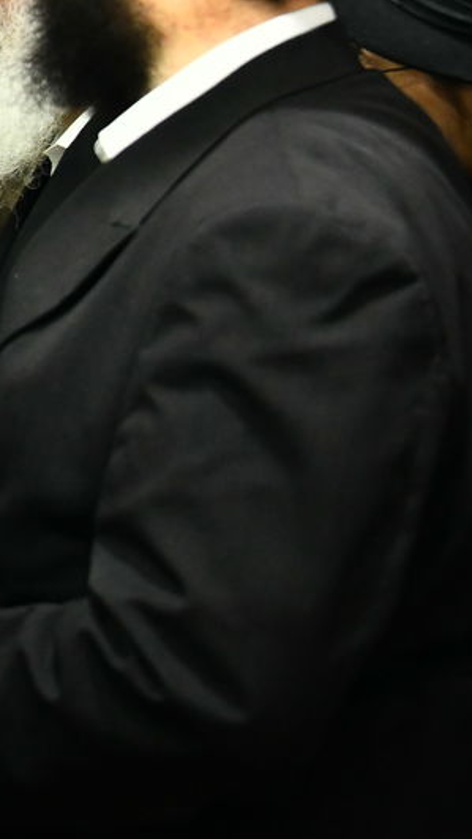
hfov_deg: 7.3
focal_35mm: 160
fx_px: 3562
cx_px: -398
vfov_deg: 13.4
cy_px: 117
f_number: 5
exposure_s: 1/160
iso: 2000
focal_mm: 58
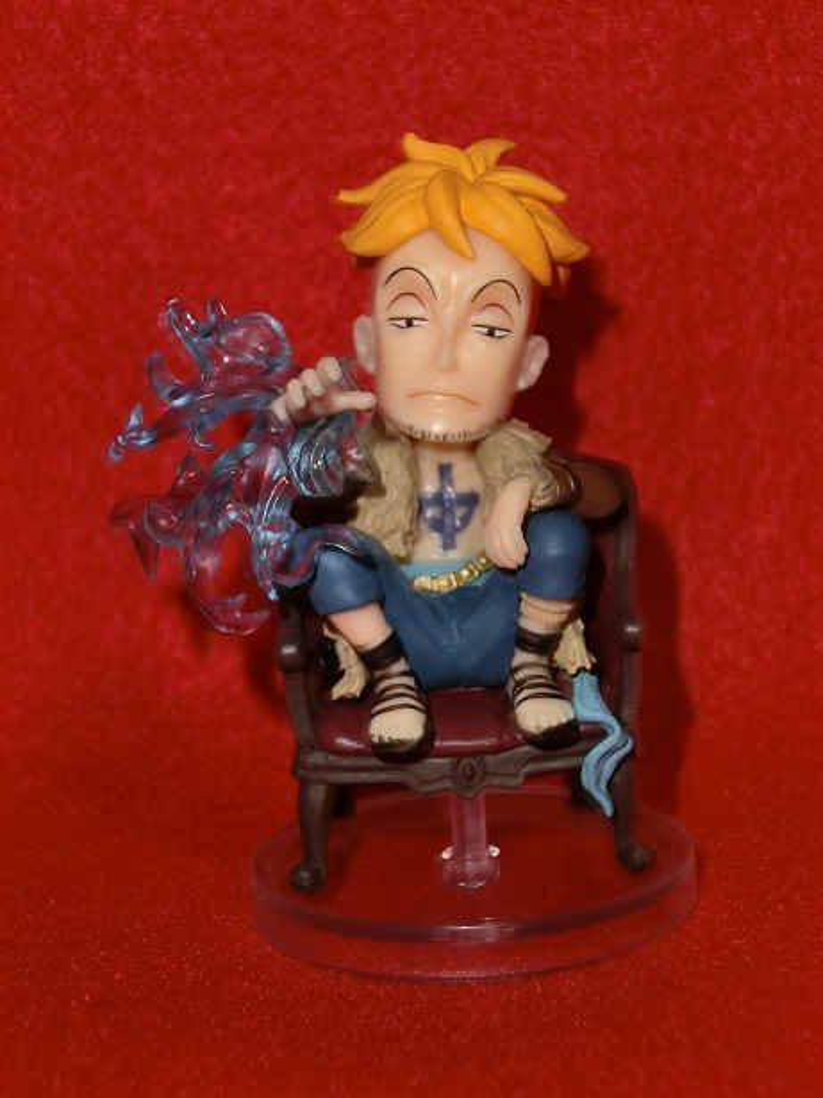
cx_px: 412
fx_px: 2410
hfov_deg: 19.4
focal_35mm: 76
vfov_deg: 25.7
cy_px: 549
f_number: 4.9
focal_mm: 13.48
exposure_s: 1/25
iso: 100
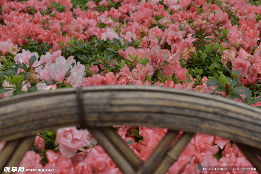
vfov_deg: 25.8
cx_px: 130
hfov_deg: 37.8
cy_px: 87
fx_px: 381
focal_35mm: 52
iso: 125
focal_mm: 35
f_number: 7.1
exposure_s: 1/100
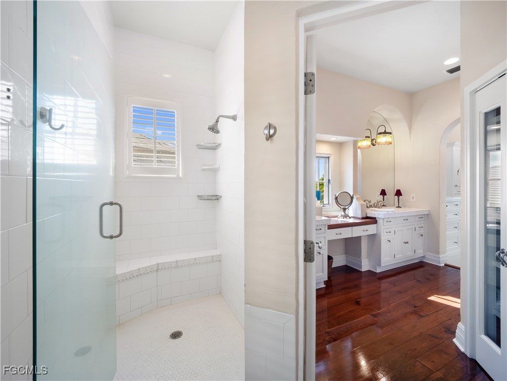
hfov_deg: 102.1
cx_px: 254
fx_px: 205
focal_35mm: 14
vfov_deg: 85.7
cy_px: 190
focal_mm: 7
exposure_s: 1/5
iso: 200
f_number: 7.1
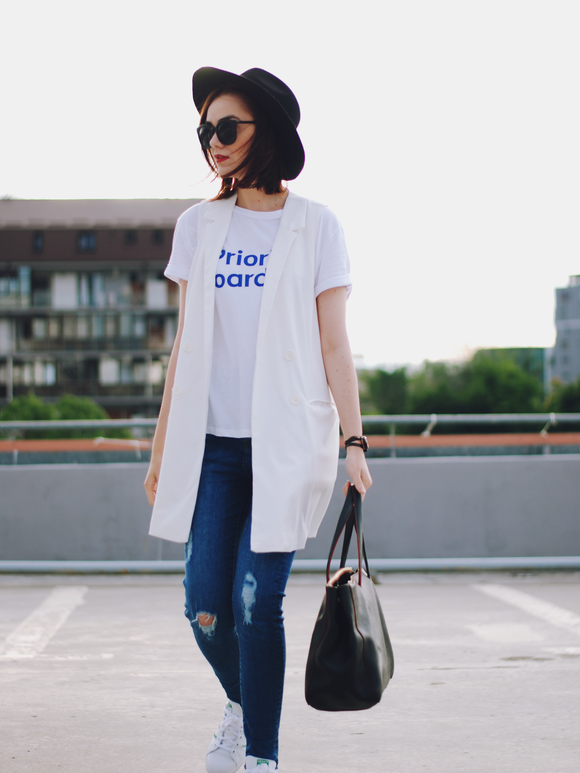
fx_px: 1809
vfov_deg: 24.1
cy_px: 349
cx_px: 290
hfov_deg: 18.2
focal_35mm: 81
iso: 100
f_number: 1.8
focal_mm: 50
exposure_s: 1/500
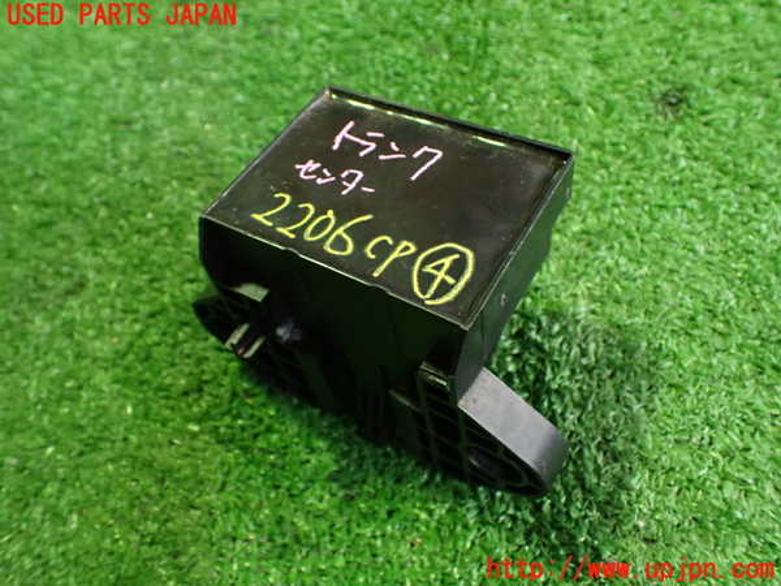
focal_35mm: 30
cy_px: 293
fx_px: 677
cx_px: 390
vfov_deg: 46.8
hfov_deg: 60.0
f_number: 2.3
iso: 800
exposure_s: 1/50
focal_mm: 5.4
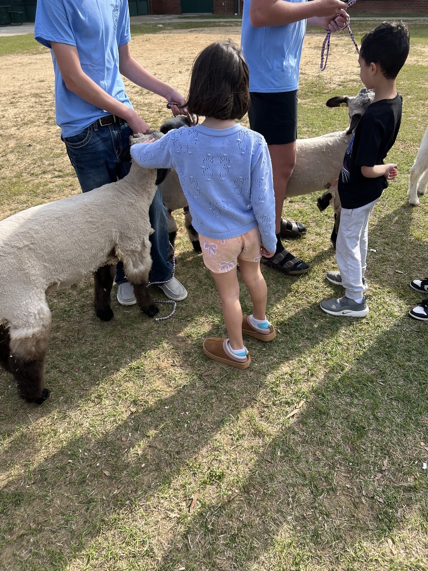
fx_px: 429
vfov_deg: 67.3
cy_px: 286
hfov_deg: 53.1
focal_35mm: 26
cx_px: 214
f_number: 1.5
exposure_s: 1/1724
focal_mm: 5.7
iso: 50
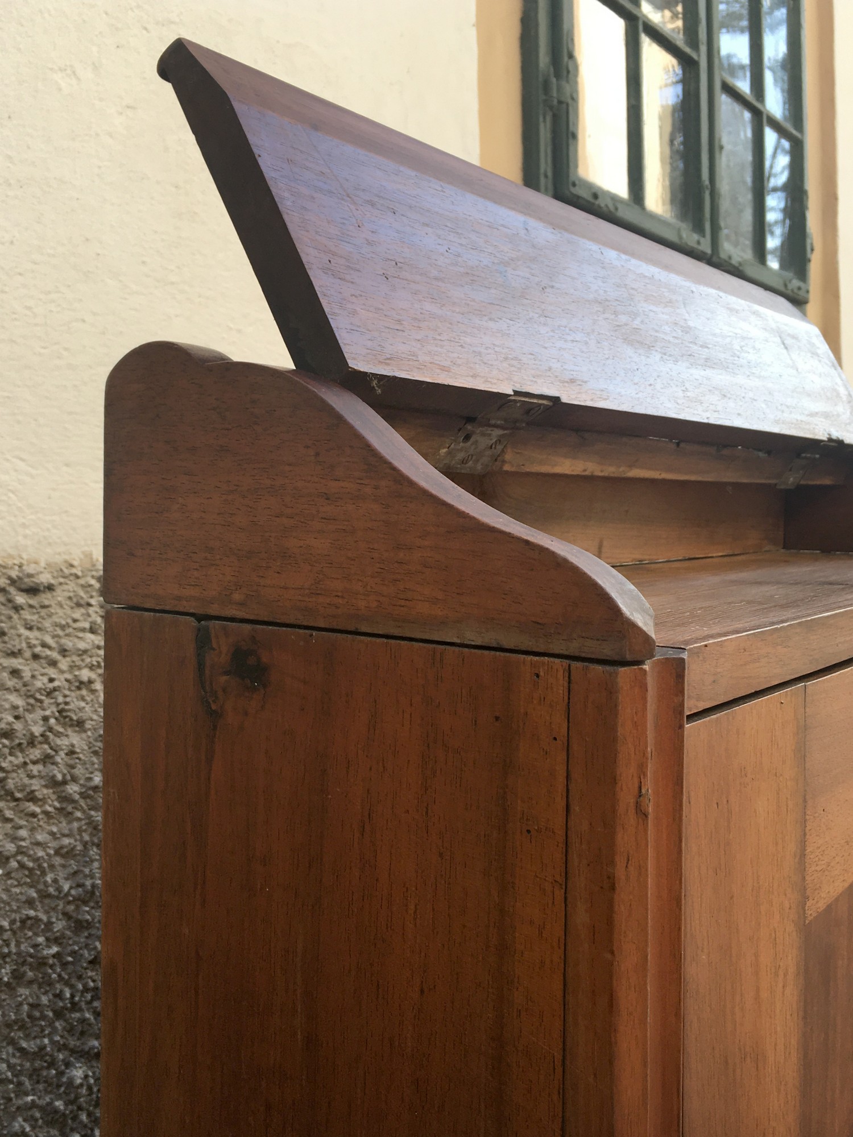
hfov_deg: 48.2
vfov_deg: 61.7
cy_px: 568
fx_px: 953
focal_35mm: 29
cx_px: 426
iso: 25
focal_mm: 4.15
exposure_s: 1/169
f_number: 2.2
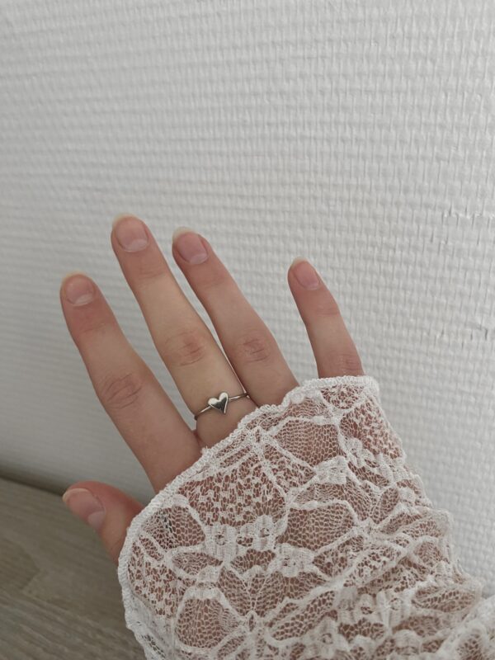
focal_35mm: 26
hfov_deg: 53.1
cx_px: 248
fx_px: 496
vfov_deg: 67.3
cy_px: 330
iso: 160
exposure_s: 1/60
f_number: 1.8
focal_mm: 4.25
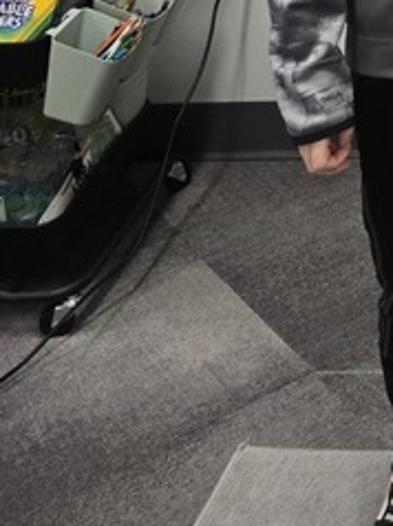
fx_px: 1501
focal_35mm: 99
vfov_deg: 17.0
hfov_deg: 12.6
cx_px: 843
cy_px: -360
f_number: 1.8
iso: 250
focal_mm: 5.4
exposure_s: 1/120
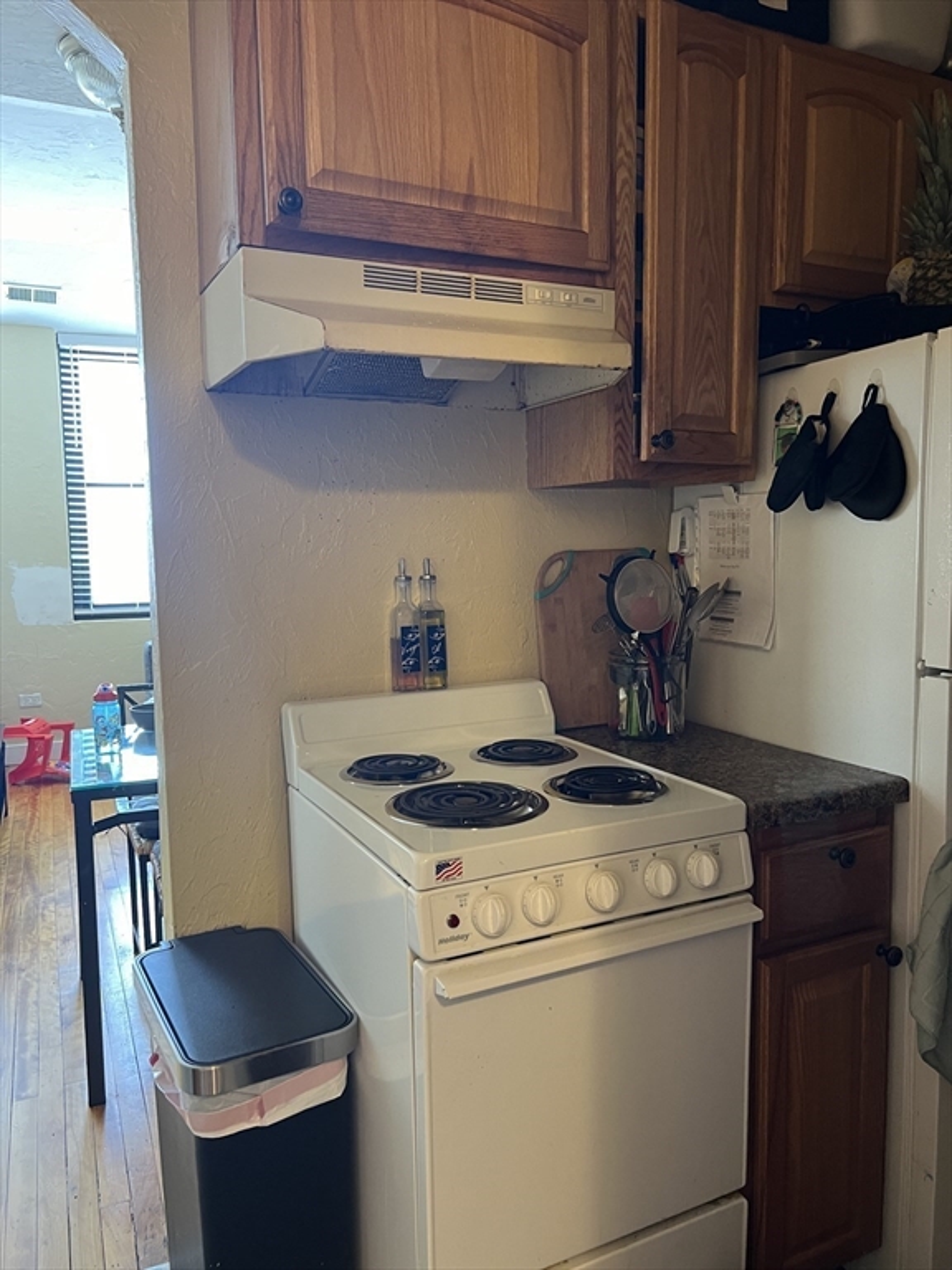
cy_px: 635
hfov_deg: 53.1
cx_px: 476
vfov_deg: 67.3
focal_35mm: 26
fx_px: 953
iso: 200
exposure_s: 1/60
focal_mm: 5.7
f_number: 1.5
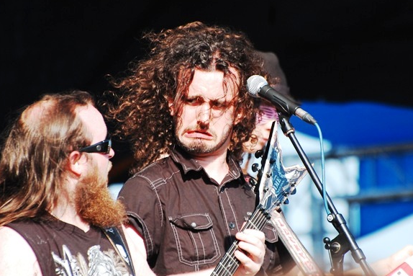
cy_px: 143
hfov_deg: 4.7
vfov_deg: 3.2
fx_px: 4980
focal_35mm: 434
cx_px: 212
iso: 400
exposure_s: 1/640
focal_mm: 260
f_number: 5.6
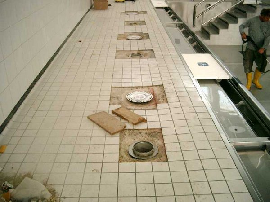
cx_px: 135
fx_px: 289
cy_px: 101
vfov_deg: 38.7
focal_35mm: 37
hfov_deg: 50.1
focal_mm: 7.6
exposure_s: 1/80
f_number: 2.6
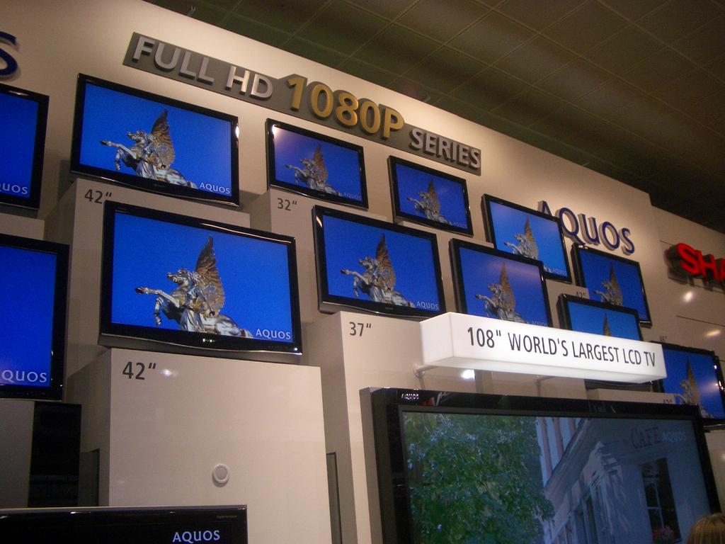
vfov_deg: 40.7
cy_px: 272
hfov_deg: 52.6
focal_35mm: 35
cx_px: 362
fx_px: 733
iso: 100
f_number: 2.6
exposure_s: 1/125
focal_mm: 5.8
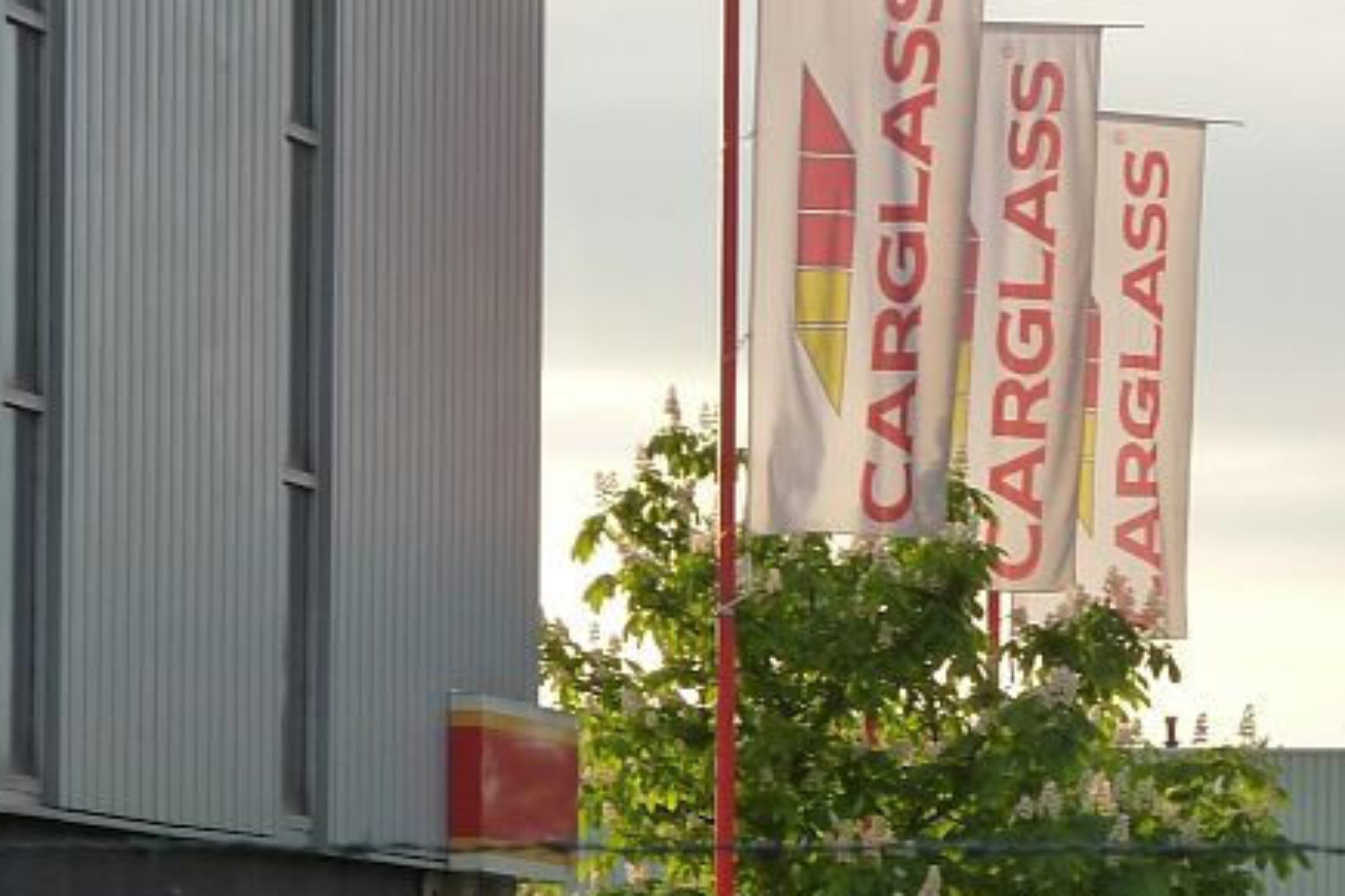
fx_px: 13412
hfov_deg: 5.7
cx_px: 1416
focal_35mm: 359
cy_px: 708
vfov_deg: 3.8
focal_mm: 24.1
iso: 125
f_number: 4.5
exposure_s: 1/80
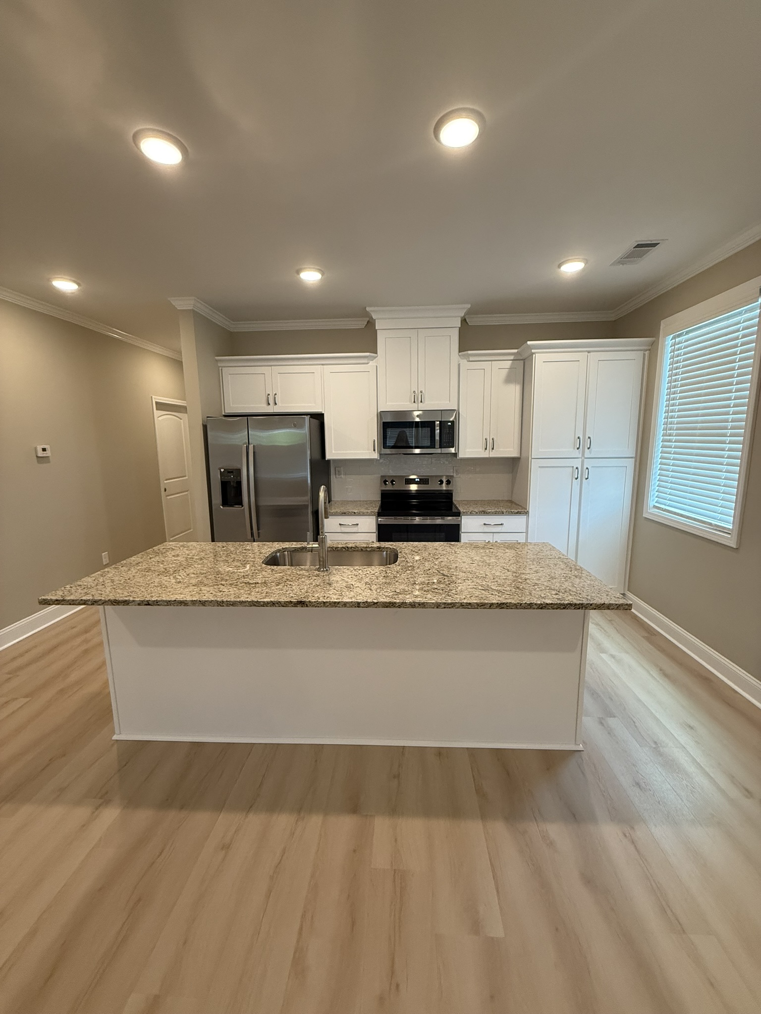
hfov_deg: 85.7
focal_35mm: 14
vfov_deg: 102.1
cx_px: 380
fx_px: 410
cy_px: 507
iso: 250
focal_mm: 2.22
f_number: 2.2
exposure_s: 1/120
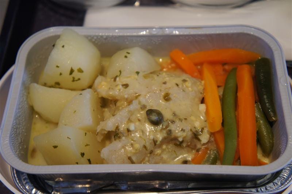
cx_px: 146
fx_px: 438
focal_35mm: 54
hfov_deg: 36.9
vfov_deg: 25.0
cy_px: 97
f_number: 4.5
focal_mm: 36
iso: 640
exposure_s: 1/60
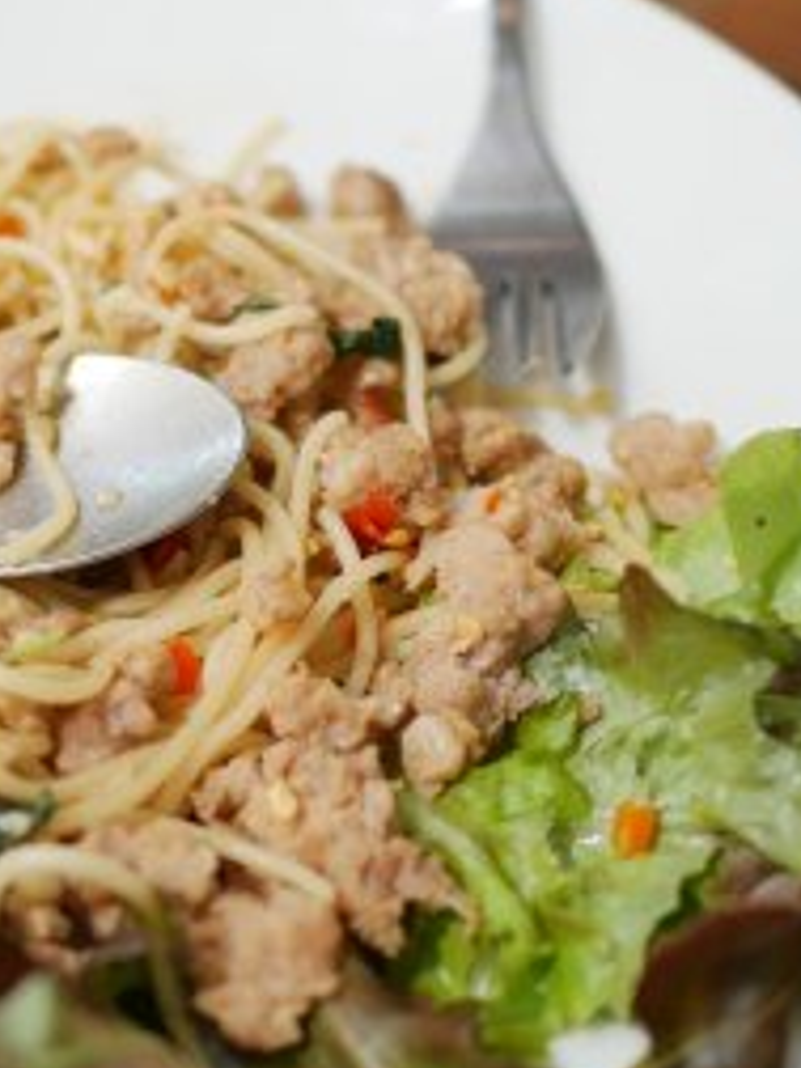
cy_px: 462
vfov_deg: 26.7
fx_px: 2252
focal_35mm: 73
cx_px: 51
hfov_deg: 19.7
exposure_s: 1/500
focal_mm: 15
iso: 200
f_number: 1.7
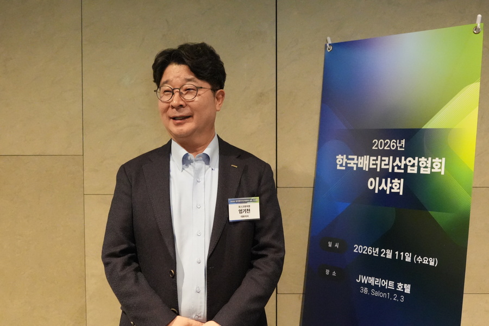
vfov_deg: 31.9
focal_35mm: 42
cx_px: 244
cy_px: 163
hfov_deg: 46.4
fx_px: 570
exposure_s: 1/100
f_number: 2.8
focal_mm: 28
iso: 12800
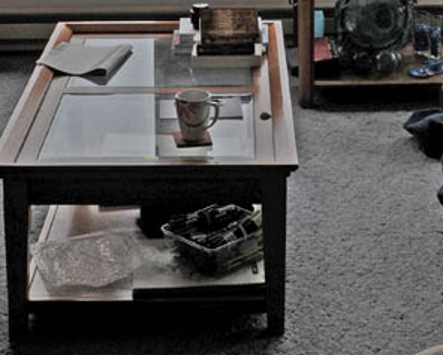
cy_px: -132
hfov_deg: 20.1
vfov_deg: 15.3
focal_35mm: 95
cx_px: 268
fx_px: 1246
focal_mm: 20
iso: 200
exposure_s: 1/200
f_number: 7.1
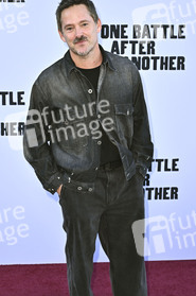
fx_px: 541
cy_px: 178
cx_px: 90
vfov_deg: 30.5
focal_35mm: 66
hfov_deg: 20.5
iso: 800
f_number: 5
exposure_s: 1/320
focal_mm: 46
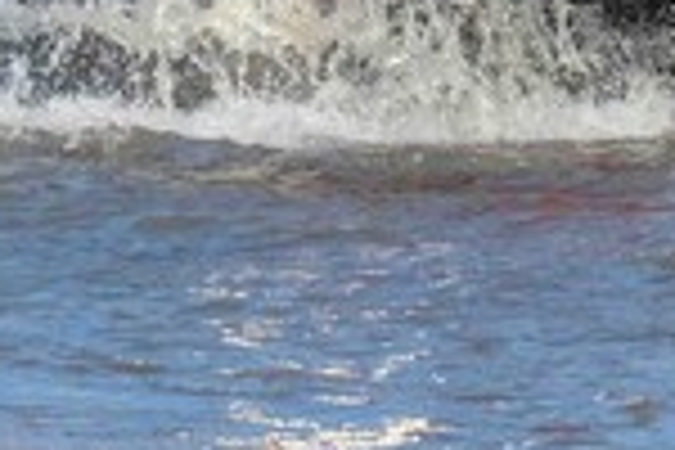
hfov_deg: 2.0
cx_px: -824
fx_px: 19517
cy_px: -295
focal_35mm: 1041
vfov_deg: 1.3
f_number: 8
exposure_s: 1/250
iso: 320
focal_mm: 120.6
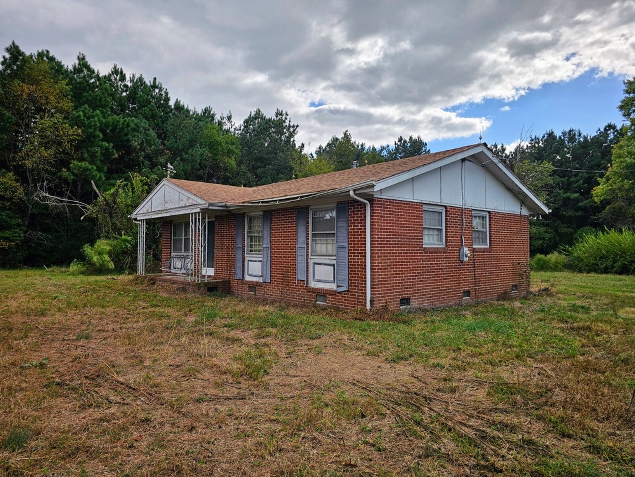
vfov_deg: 58.9
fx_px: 422
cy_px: 238
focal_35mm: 23
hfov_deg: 73.9
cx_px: 318
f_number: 1.7
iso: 10
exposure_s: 1/455
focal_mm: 6.3
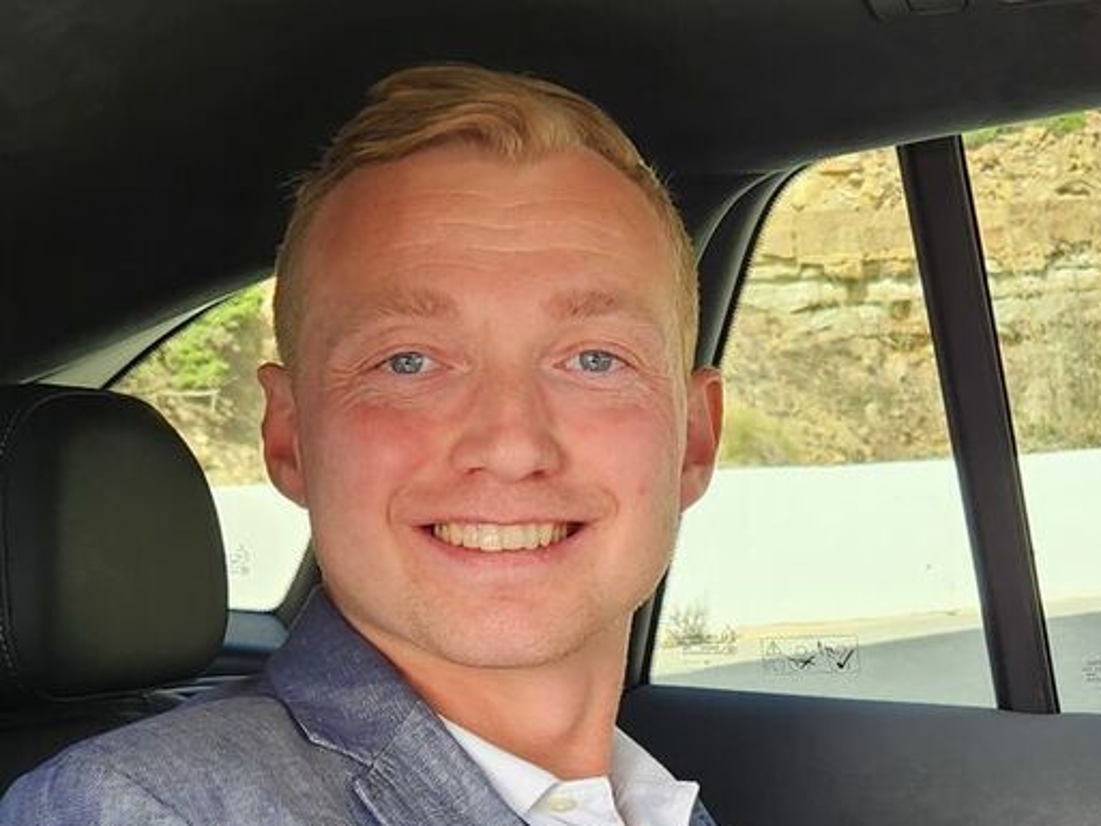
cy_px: 719
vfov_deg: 17.0
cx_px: 618
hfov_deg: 22.7
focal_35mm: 86
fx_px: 2736
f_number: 1.8
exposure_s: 1/180
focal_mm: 5.4
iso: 80
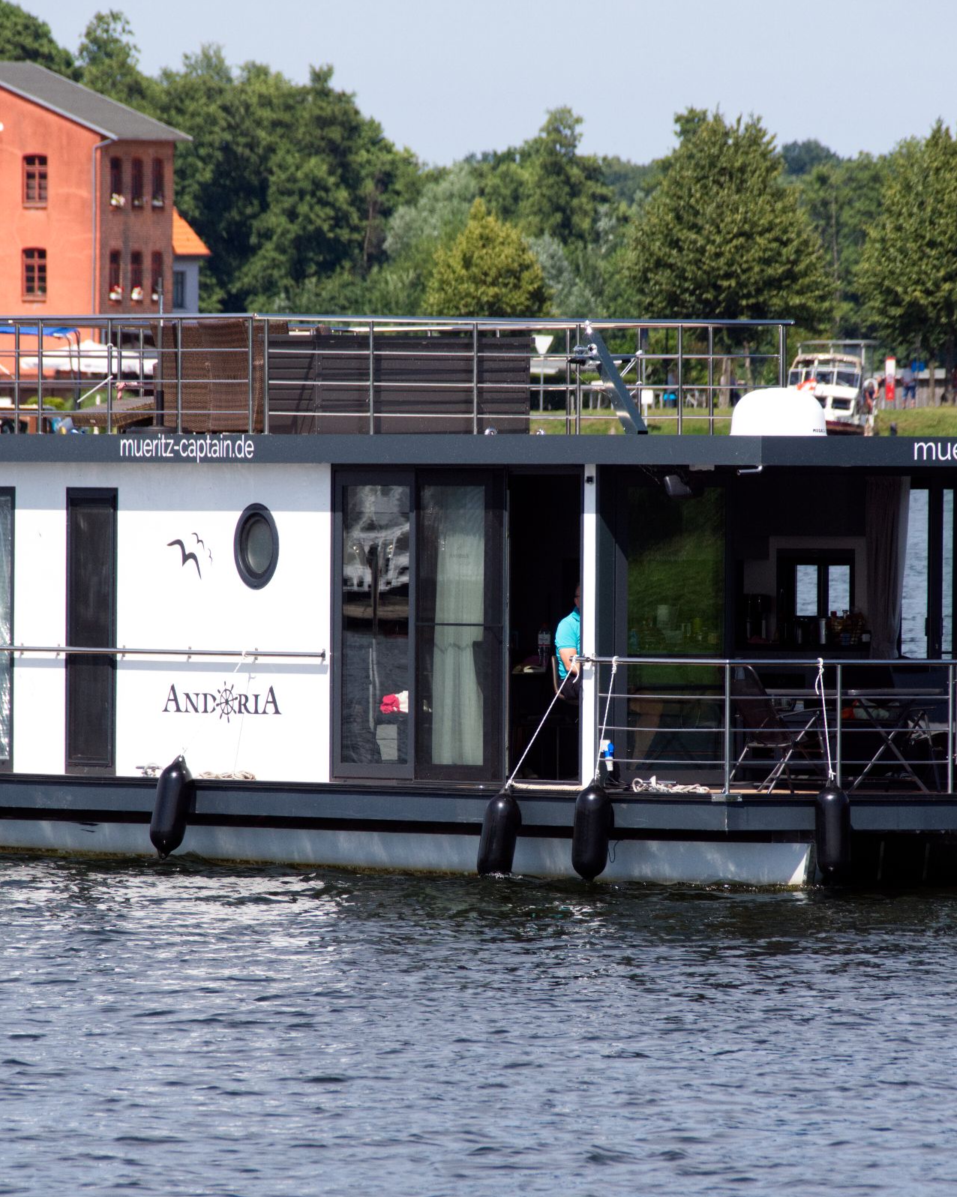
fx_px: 17249
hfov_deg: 3.2
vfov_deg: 4.0
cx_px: 551
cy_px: 598
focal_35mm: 487
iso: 400
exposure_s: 1/800
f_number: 9
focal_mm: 230
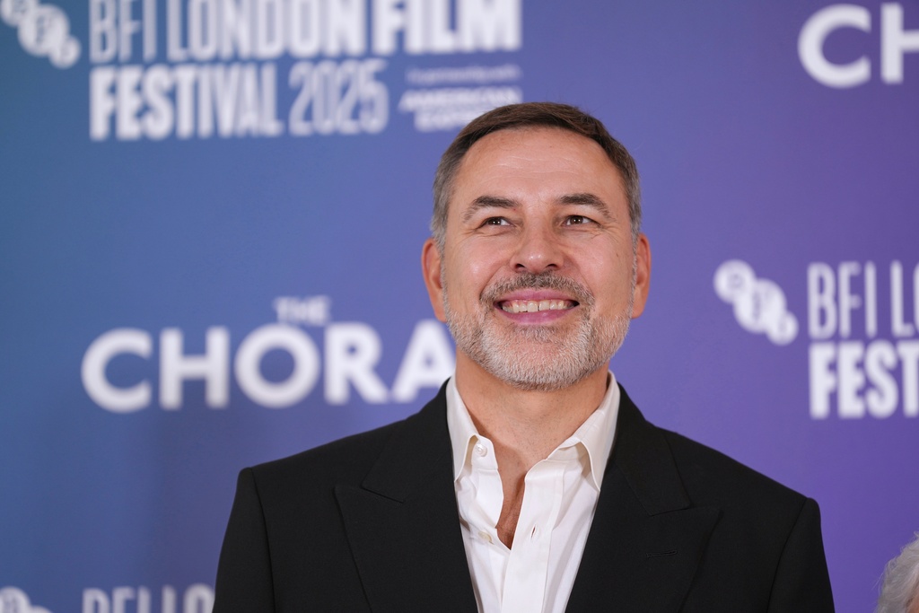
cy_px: 306
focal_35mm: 200
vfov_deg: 6.9
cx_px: 460
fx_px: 5106
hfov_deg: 10.3
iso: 400
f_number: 2.8
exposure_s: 1/400
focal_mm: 200
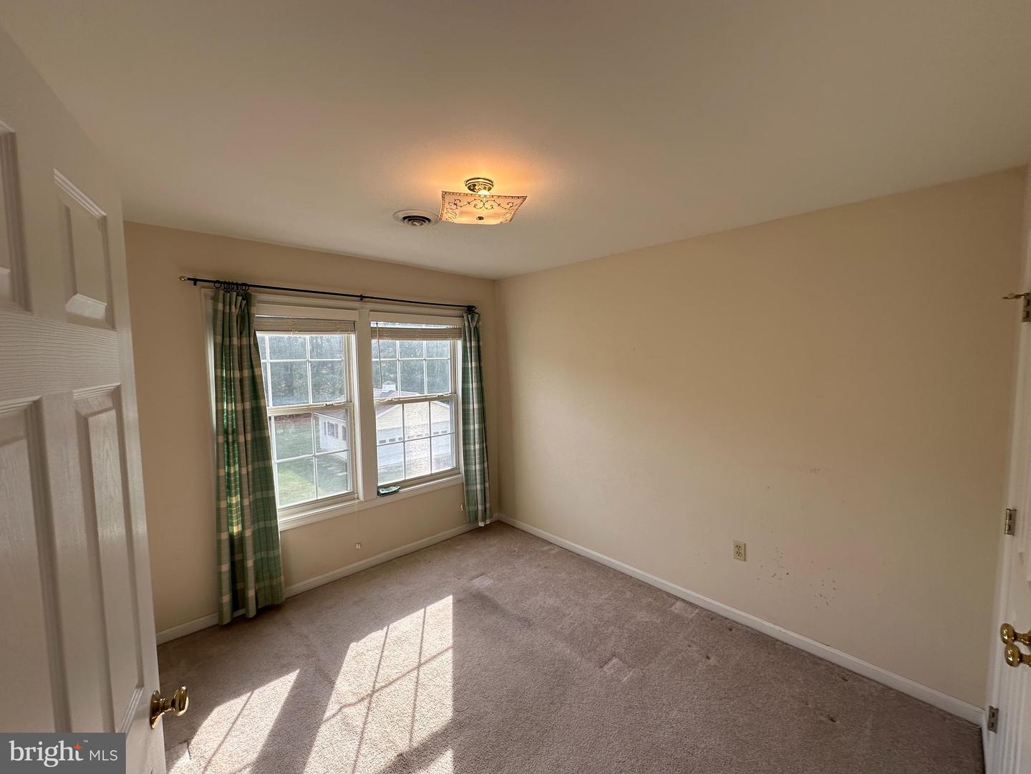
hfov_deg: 102.1
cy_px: 387
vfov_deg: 85.7
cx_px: 516
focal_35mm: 14
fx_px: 417
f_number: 2.2
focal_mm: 2.22
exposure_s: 1/309
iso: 40
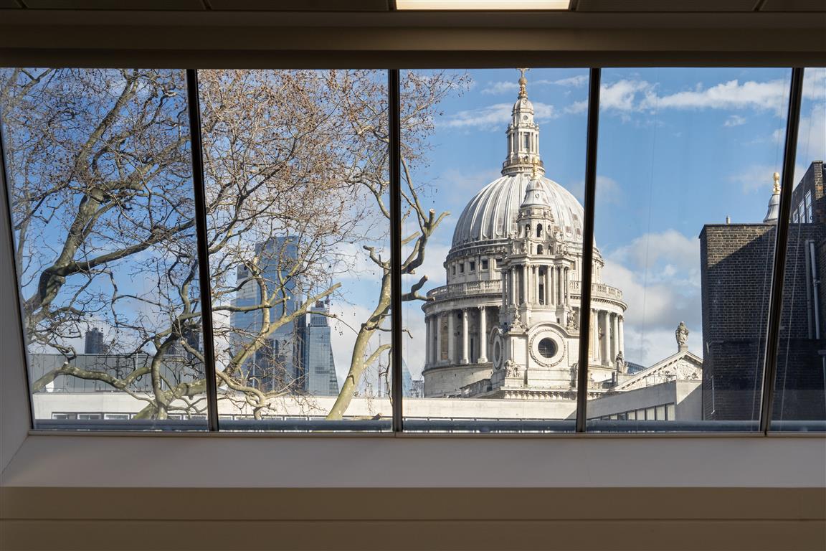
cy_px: 276
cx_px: 413
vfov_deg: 28.6
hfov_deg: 41.9
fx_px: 1078
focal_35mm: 47
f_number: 9
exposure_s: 1/160
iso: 400
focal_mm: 47
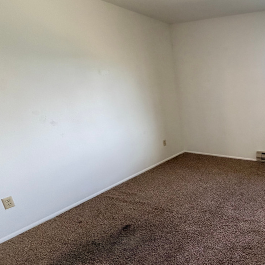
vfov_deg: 64.8
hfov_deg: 55.0
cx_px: 246
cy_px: 149
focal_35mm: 24
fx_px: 208
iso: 320
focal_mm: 2.22
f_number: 2.2
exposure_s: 1/85
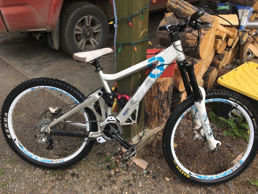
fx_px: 216
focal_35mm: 29
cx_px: 129
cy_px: 97
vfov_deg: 48.2
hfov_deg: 61.7
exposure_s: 1/686
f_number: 2.2
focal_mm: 4.15
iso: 25
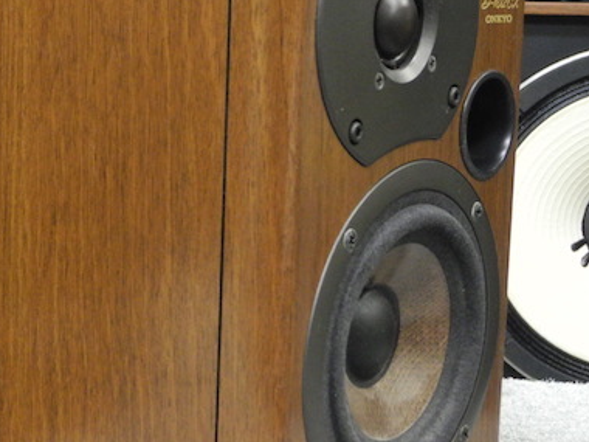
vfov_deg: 15.4
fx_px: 1633
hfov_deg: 19.6
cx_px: -48
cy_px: 169
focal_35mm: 96
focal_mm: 8.1
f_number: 3.2
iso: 400
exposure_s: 1/16.2
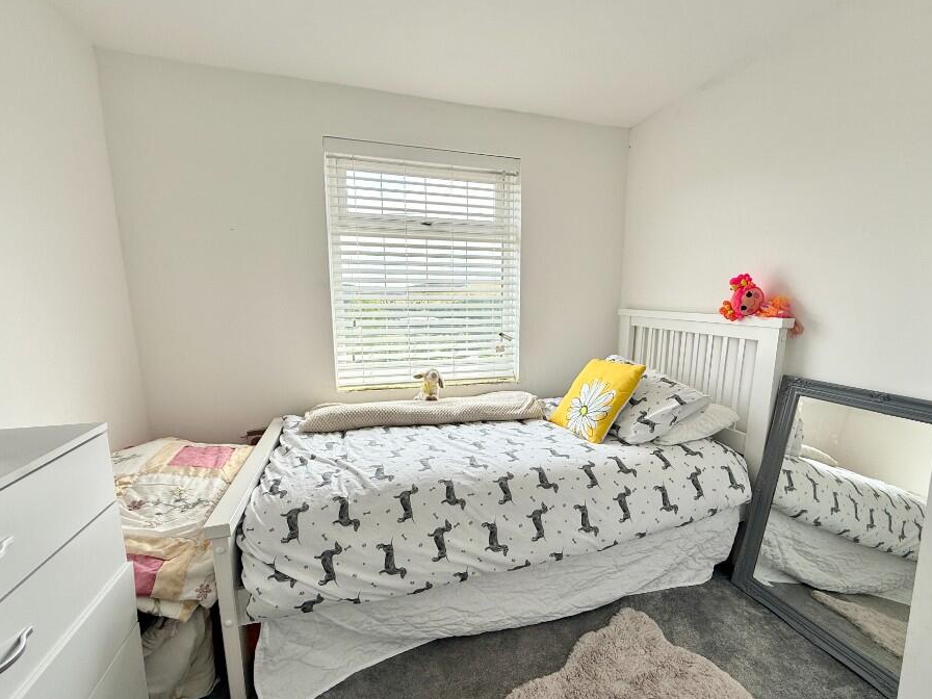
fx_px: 431
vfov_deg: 78.0
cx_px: 496
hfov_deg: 94.4
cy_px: 372
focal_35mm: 16
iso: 64
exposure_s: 1/148
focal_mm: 2.22
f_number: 2.2
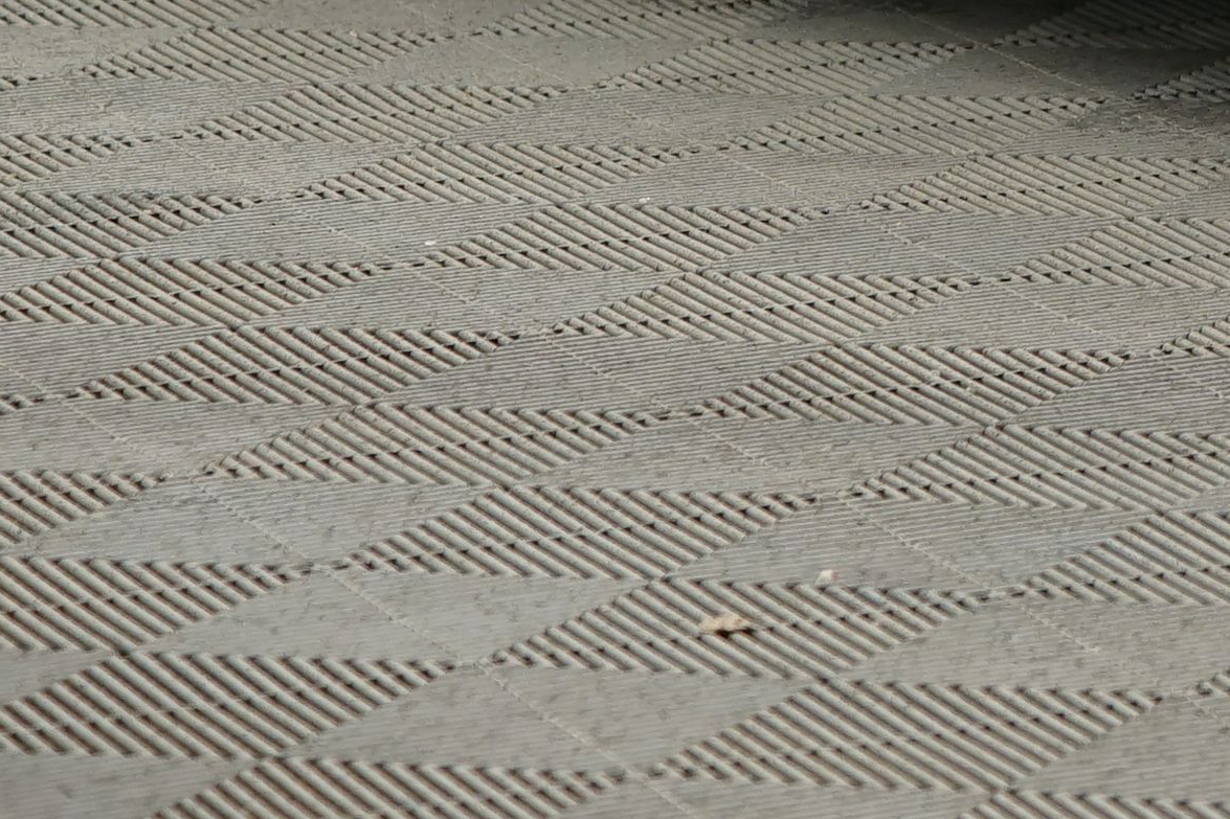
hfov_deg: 6.0
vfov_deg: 4.1
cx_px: 2498
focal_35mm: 332
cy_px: -1104
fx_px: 11341
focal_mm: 65
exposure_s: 1/40
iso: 500
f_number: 3.2
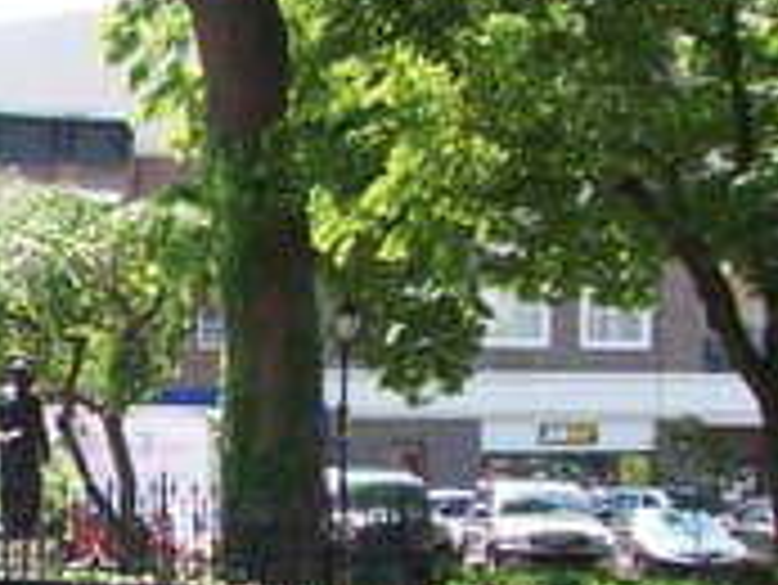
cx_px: -459
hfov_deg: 12.0
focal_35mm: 156
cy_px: 369
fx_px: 3509
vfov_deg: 9.5
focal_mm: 7.6
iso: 200
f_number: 3
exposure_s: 1/612
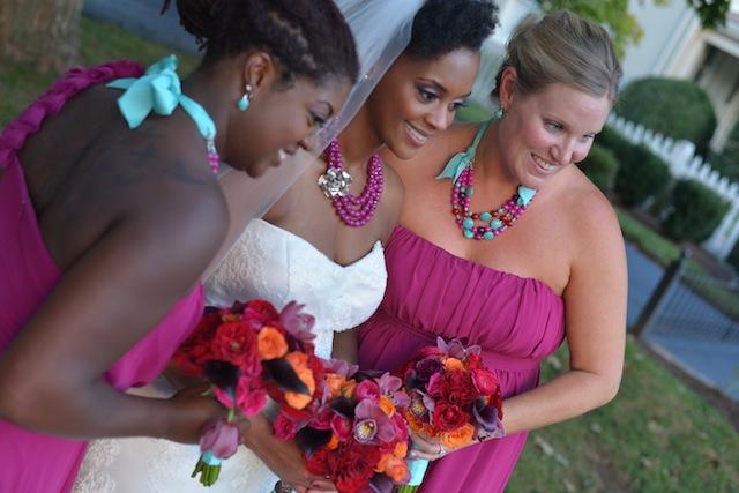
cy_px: 246
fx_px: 1027
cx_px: 370
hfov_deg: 39.6
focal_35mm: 50
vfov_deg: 27.0
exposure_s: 1/160
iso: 640
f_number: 3.2
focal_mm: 50
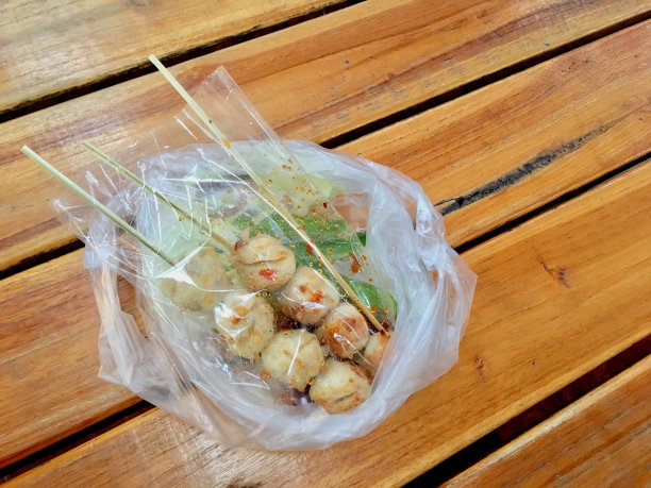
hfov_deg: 61.7
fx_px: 545
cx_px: 326
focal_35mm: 29
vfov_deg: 48.2
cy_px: 244
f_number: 2.2
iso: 200
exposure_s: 1/17
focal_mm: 4.15
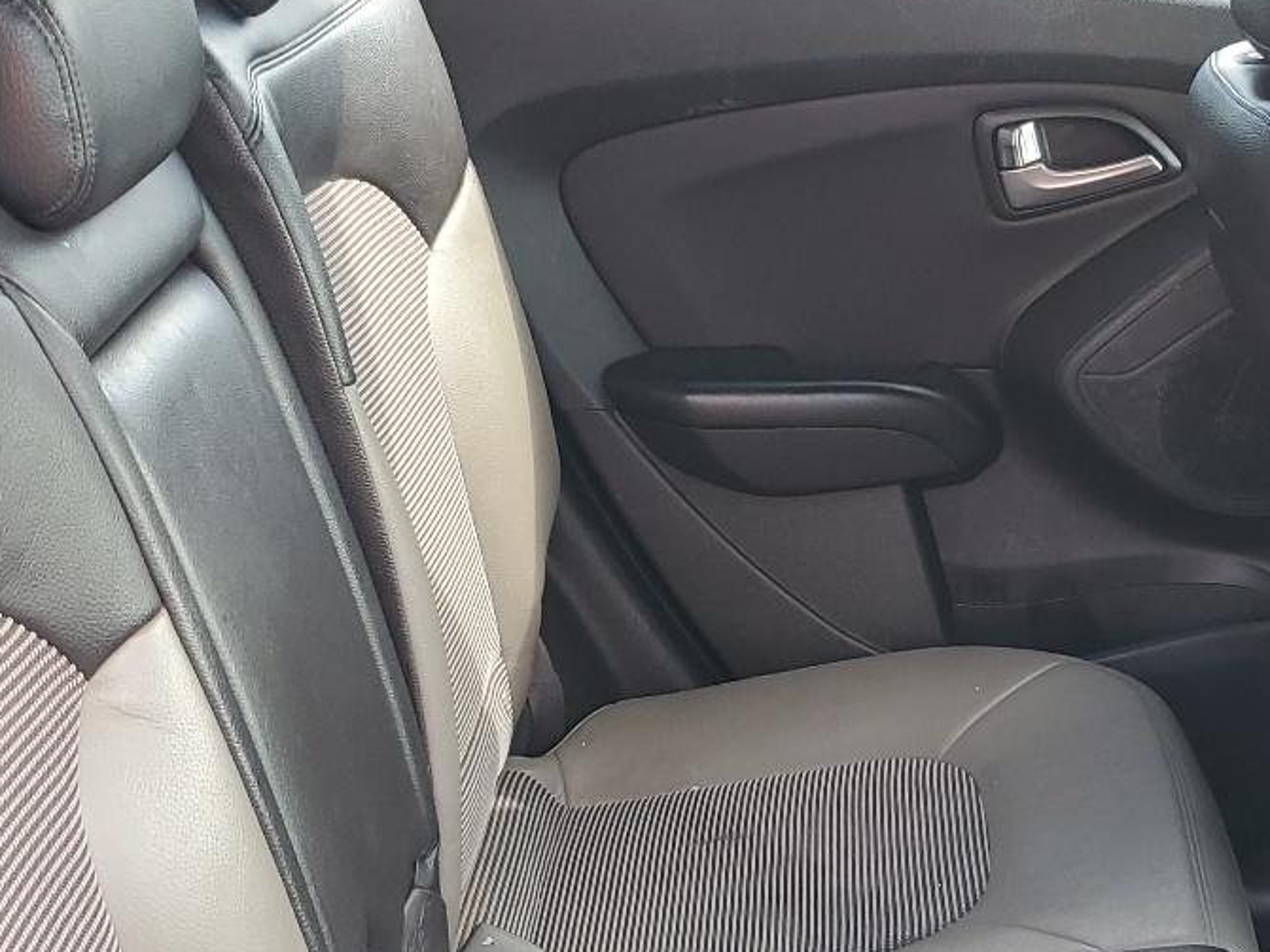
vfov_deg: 23.5
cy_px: 657
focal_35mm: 62
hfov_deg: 31.0
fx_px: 2274
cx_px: 837
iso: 55
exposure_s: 1/60.2
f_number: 1.5
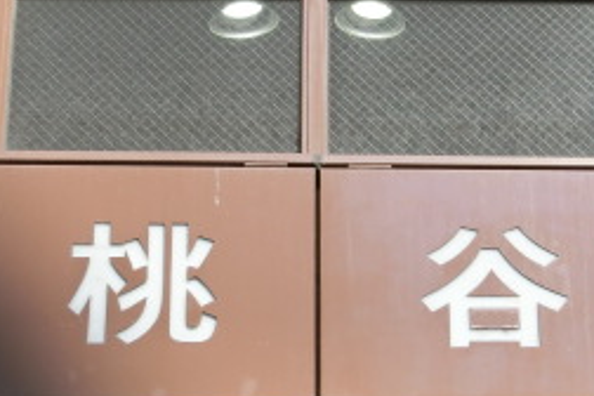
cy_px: 238
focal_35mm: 119
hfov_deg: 17.2
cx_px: 288
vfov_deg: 11.5
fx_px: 1963
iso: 80
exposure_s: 1/320
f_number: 4.4
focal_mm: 8
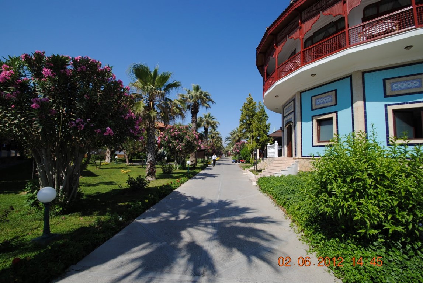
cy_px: 142
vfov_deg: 77.5
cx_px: 212
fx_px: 176
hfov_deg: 100.3
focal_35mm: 15
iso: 100
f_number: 8
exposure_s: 1/250
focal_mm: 10
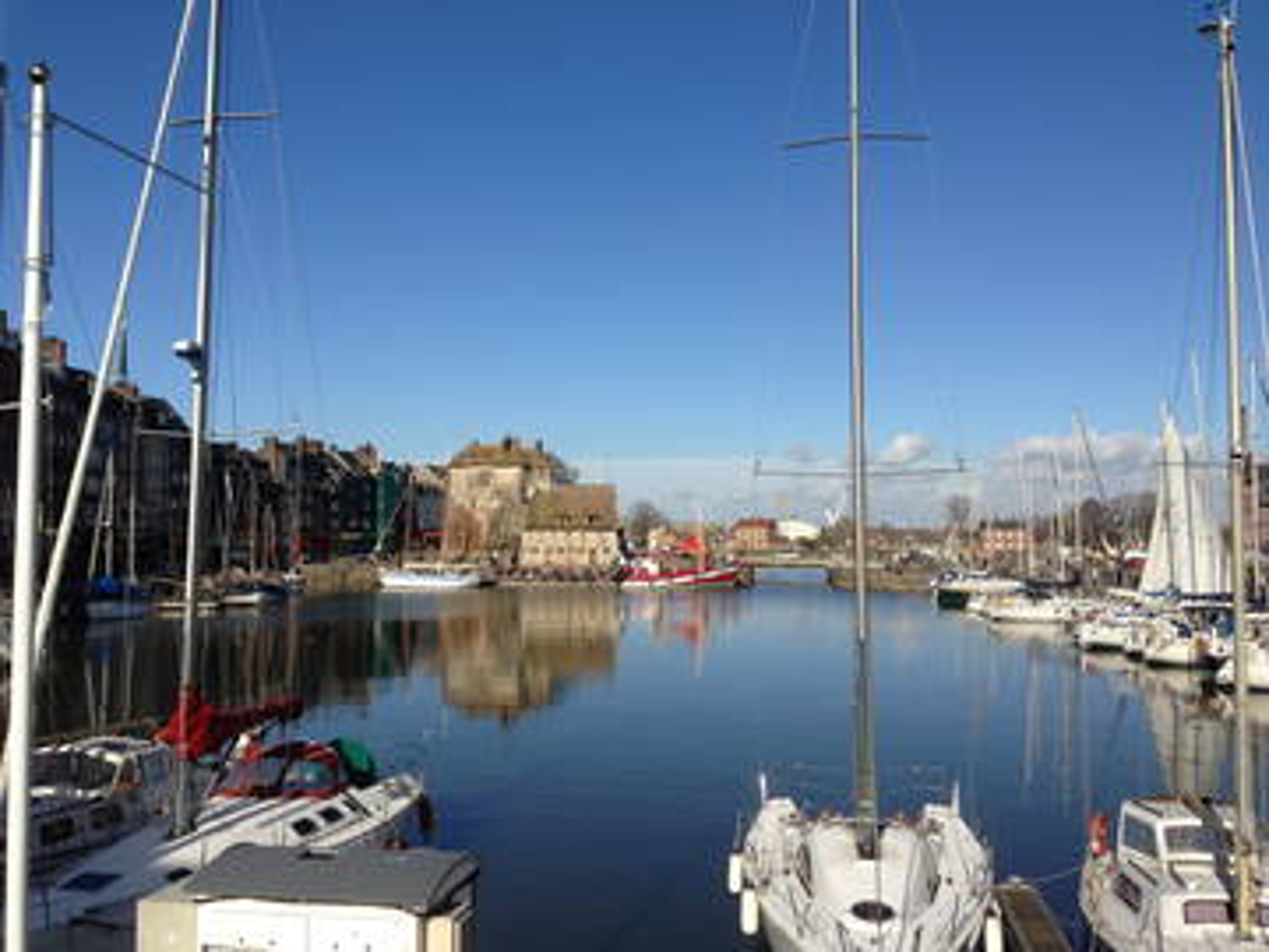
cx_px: 634
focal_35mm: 33
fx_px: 1210
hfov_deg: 55.4
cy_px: 476
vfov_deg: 42.9
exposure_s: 1/2262
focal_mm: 4.13
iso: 50
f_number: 2.4
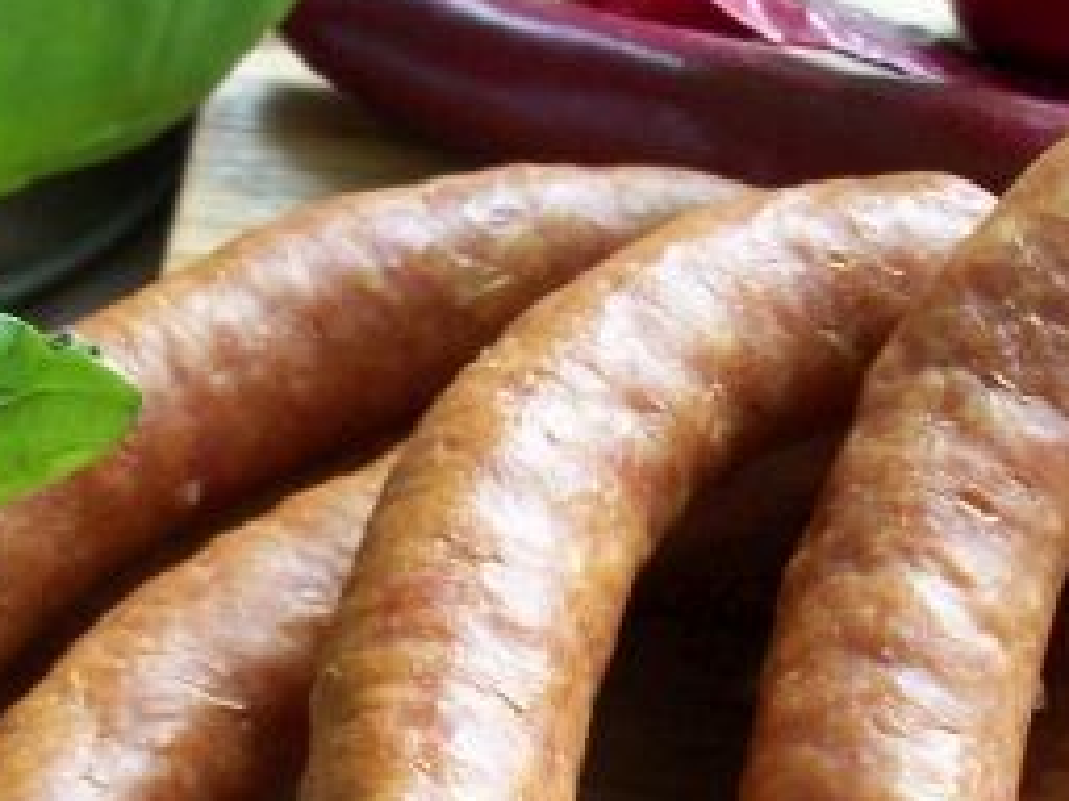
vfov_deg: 14.2
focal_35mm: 100
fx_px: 3088
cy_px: 1022
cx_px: 409
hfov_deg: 19.6
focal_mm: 5.7
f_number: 2.9
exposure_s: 1/13
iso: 160
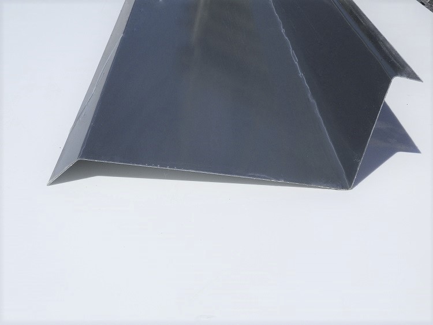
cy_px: 162
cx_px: 216
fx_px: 613
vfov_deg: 29.7
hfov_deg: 38.9
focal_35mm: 49
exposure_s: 1/250
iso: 80
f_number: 10.9
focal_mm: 8.7
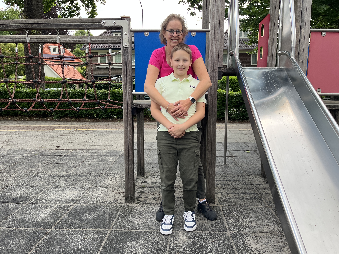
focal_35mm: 27
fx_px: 264
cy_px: 128
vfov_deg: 51.4
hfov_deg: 65.3
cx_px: 174
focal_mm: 5.1
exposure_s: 1/561
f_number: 1.6
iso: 50
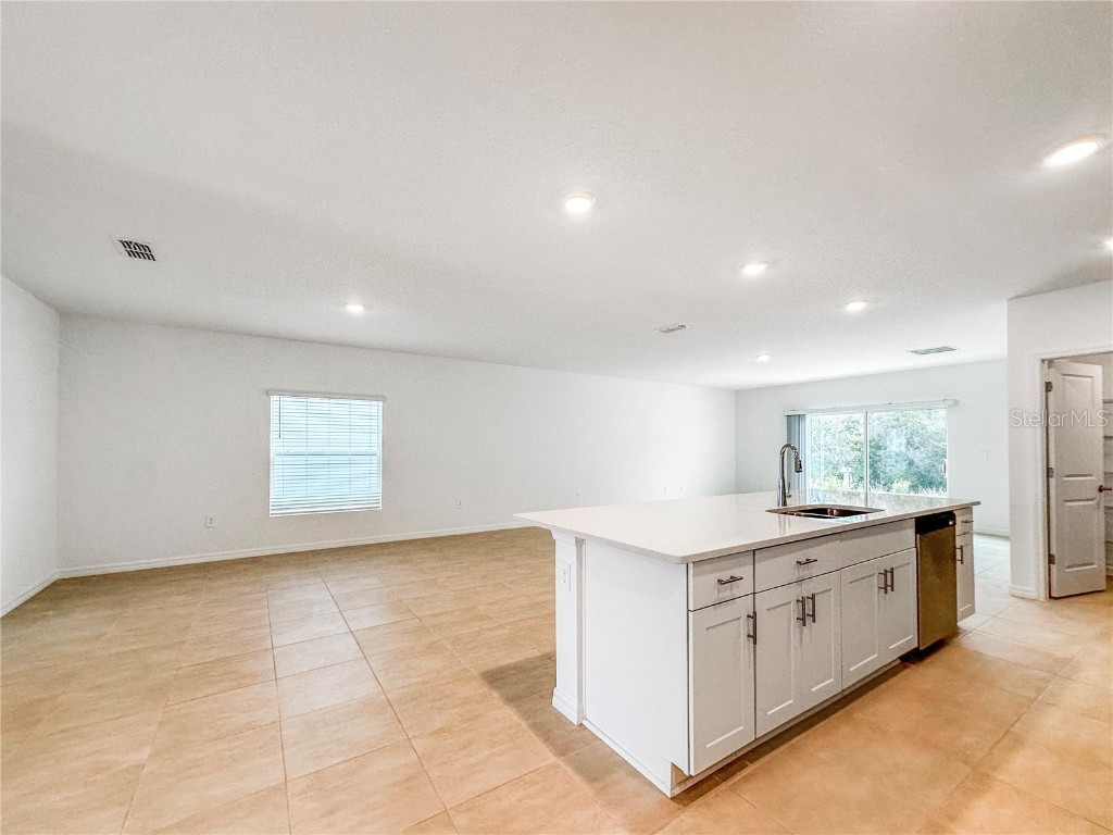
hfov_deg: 102.1
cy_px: 418
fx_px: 450
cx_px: 556
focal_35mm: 14
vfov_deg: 85.7
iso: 125
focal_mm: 2.22
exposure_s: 1/120
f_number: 2.2
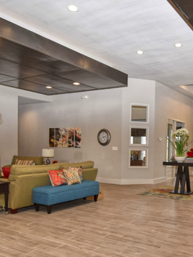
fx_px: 238
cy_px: 154
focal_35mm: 32
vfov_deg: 56.4
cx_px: 158
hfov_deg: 42.0
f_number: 5.6
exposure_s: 1/125
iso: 800
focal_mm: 10
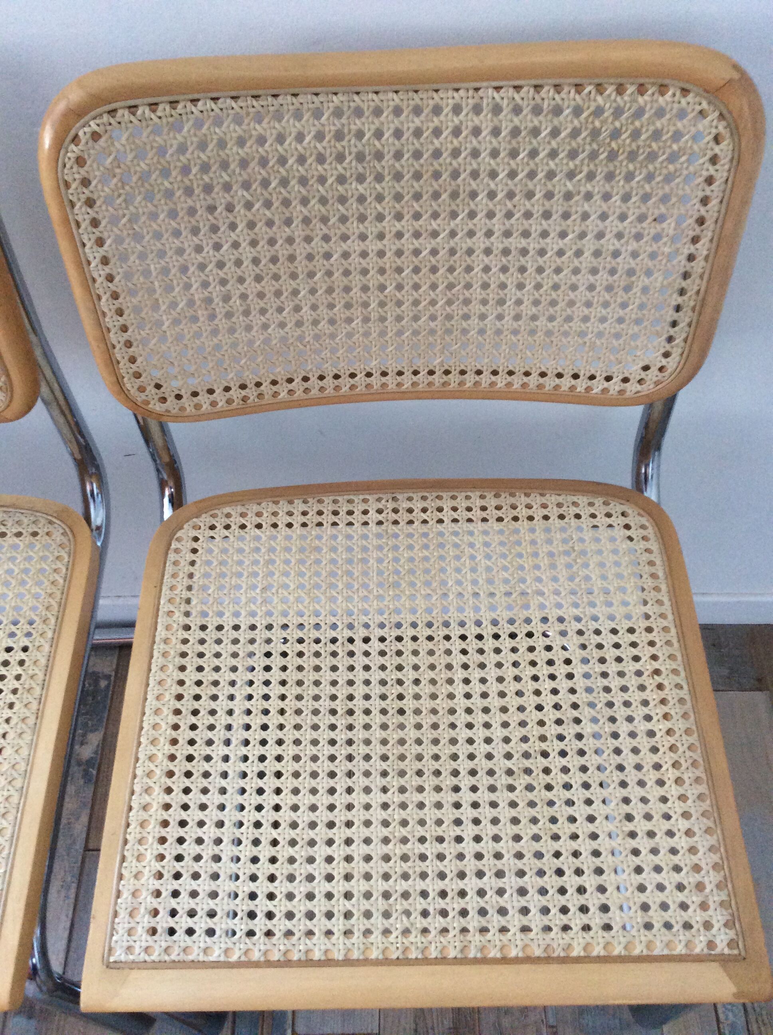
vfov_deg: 56.9
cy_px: 518
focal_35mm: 32
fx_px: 955
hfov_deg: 44.1
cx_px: 386
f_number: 2.4
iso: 160
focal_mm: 3.3
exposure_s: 1/25
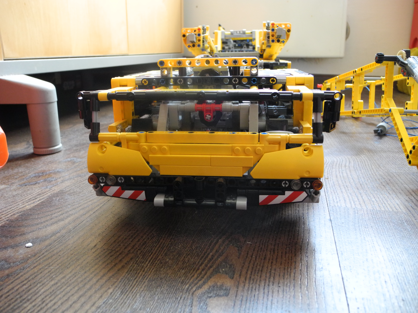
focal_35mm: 28
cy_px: 156
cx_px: 209
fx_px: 338
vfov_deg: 49.7
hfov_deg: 63.4
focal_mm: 6
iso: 400
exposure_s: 1/15
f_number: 2.8
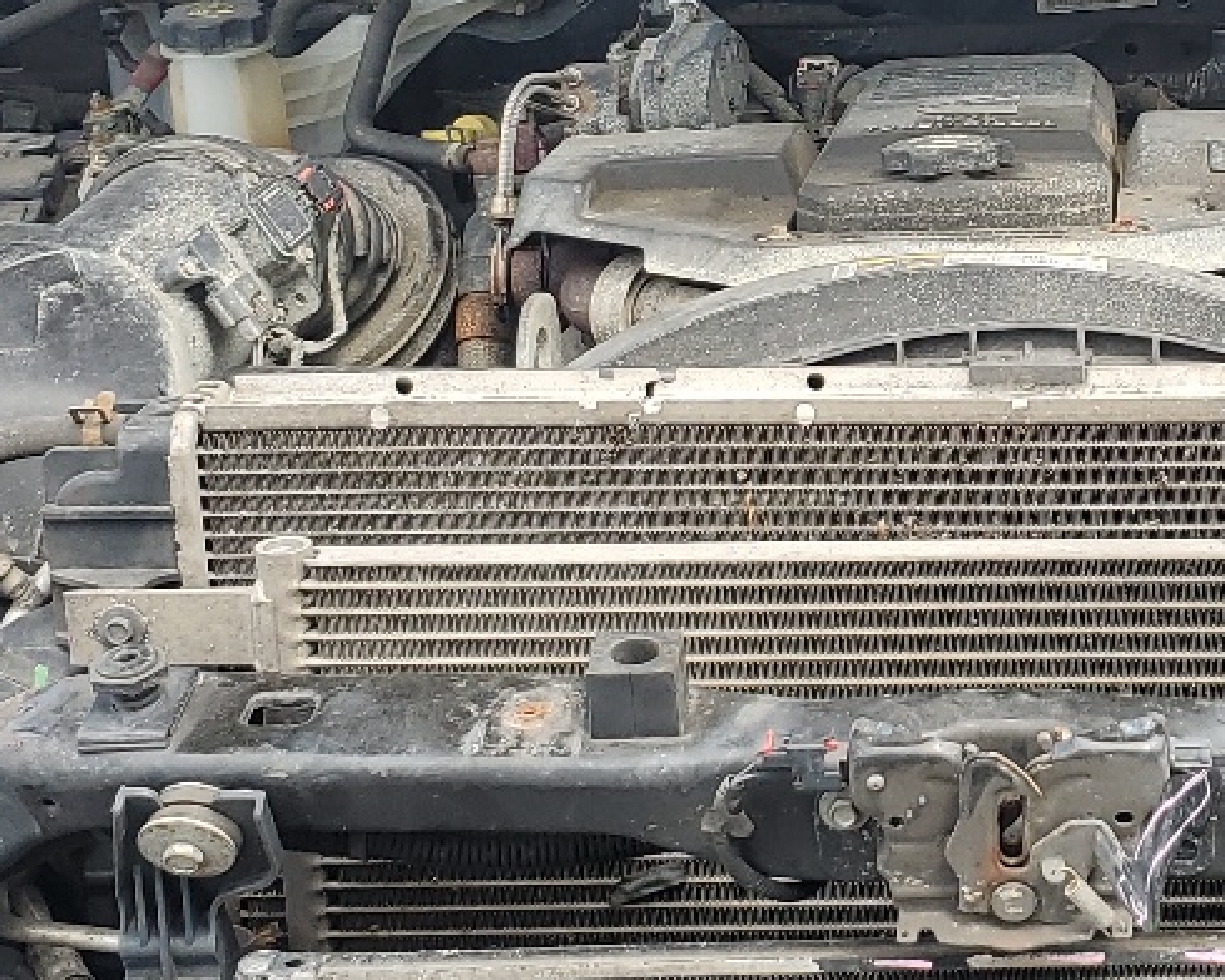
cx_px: 1047
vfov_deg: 18.5
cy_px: 414
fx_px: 3009
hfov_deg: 22.6
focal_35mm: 83
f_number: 1.5
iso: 50
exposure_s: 1/588
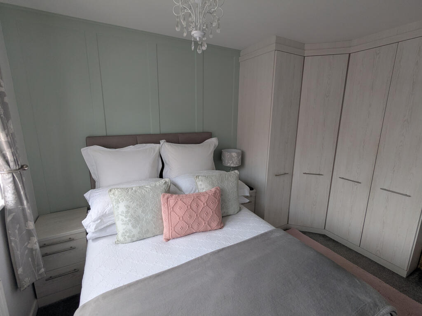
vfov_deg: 78.1
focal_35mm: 16
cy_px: 158
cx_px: 211
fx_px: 195
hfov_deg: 94.5
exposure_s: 1/100
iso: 60
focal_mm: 2.35
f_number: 2.2
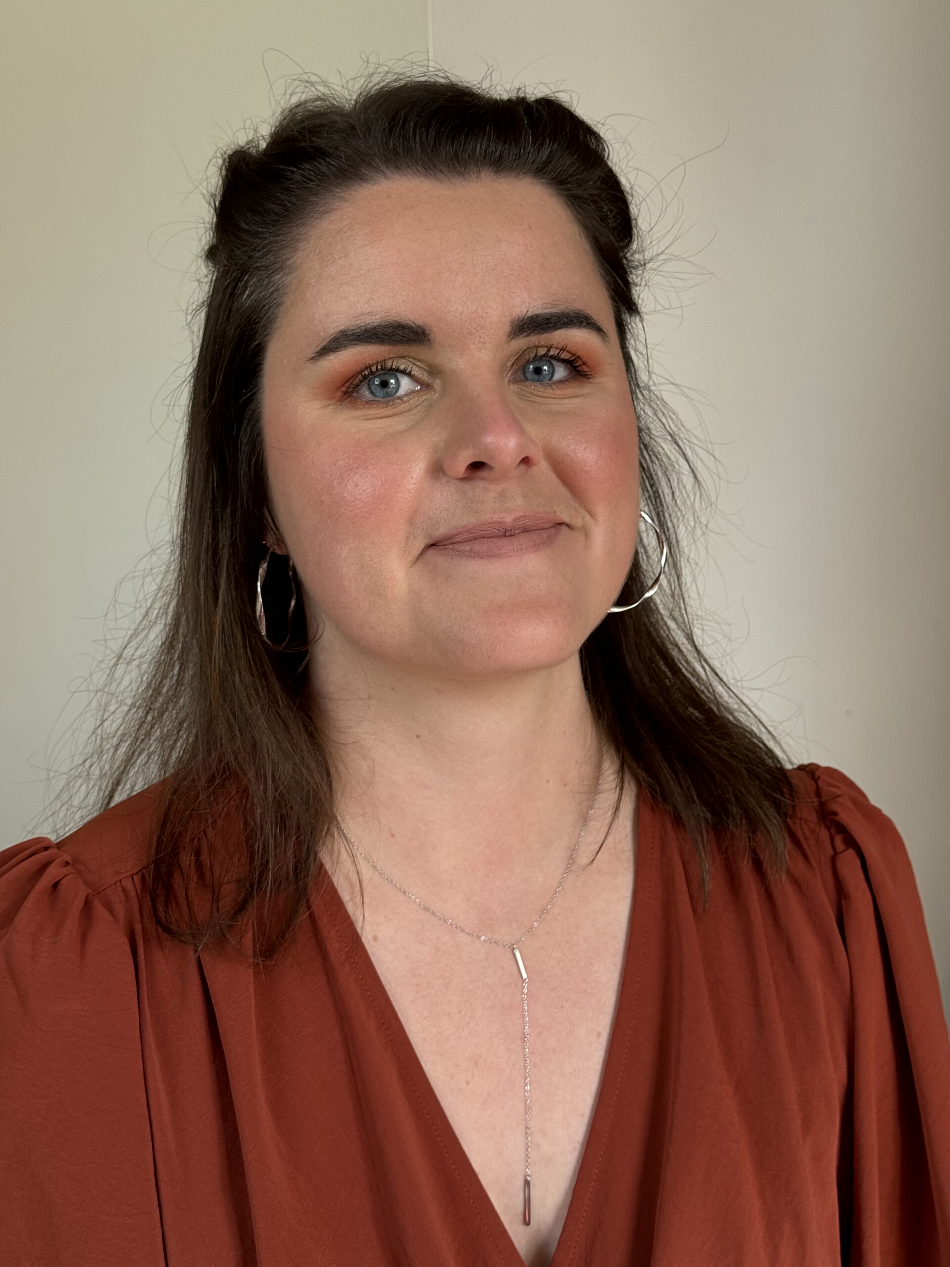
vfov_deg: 39.7
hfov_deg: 30.3
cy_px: 634
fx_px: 1756
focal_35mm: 48
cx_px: 475
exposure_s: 1/141
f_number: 1.78
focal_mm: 6.76
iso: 80
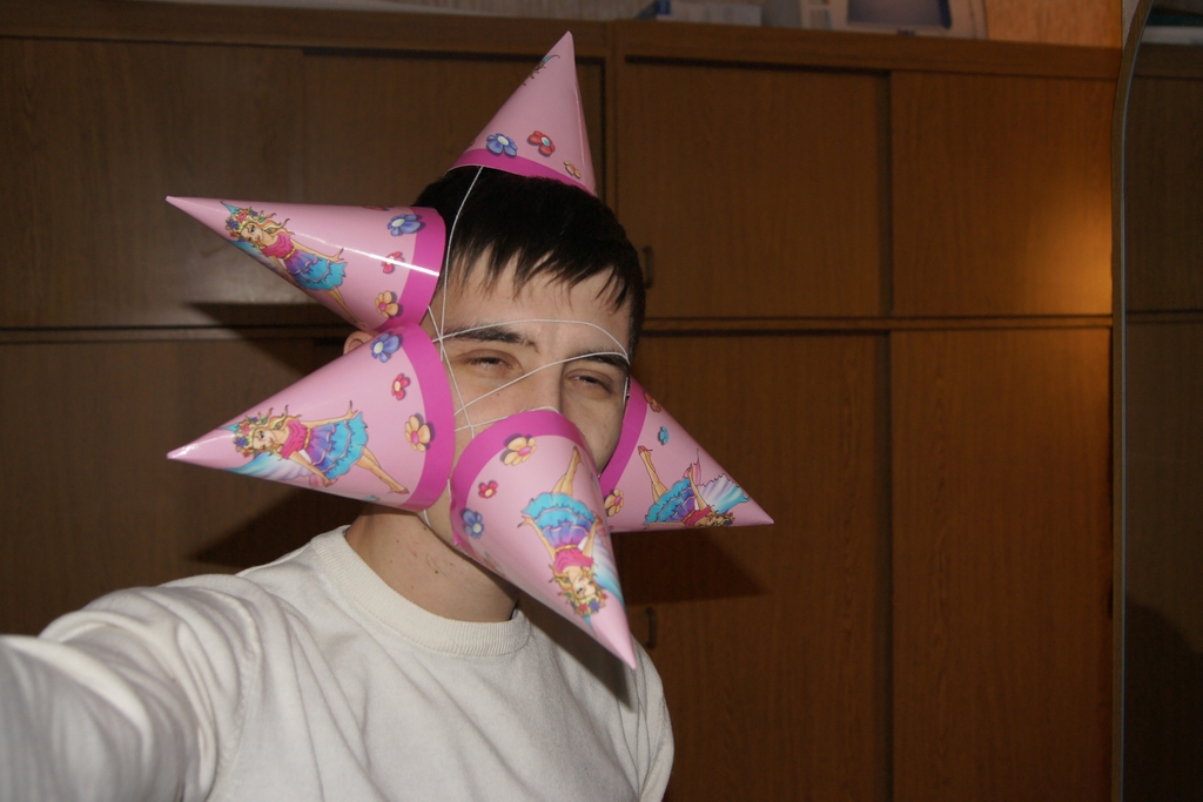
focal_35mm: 39
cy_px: 401
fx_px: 1303
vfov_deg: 34.2
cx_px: 602
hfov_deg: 49.5
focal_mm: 26
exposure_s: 1/60
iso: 400
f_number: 4
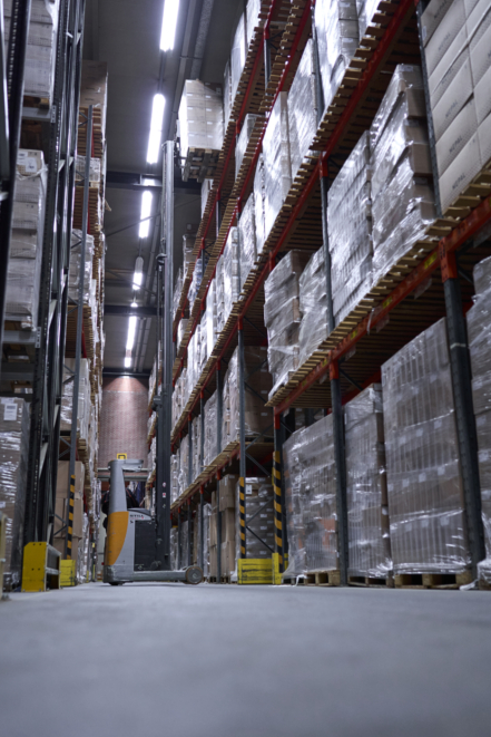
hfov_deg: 36.9
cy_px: 363
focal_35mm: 36
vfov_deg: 53.1
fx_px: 736
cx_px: 242
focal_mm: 35
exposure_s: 1/200
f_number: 2
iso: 2000
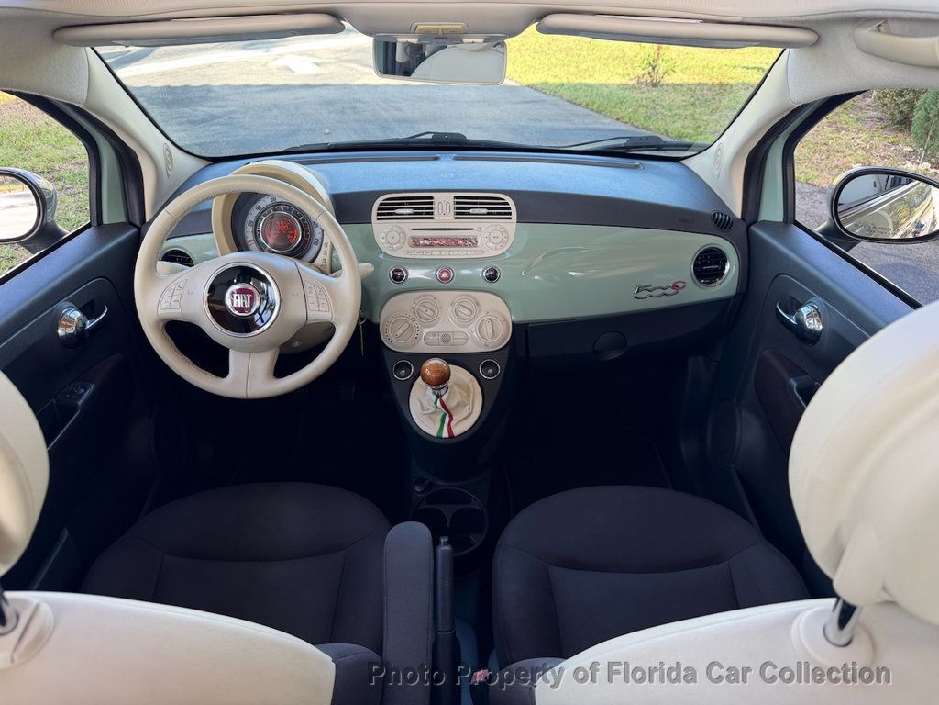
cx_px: 470
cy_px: 352
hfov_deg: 71.6
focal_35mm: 24
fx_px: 651
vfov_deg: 56.8
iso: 50
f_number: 1.78
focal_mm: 6.76
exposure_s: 1/121
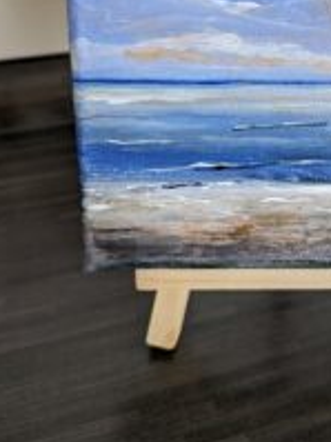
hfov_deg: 31.7
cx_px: 281
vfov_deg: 42.2
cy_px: 133
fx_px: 562
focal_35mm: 44
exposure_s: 1/100
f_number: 1.89
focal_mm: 5.43
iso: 80
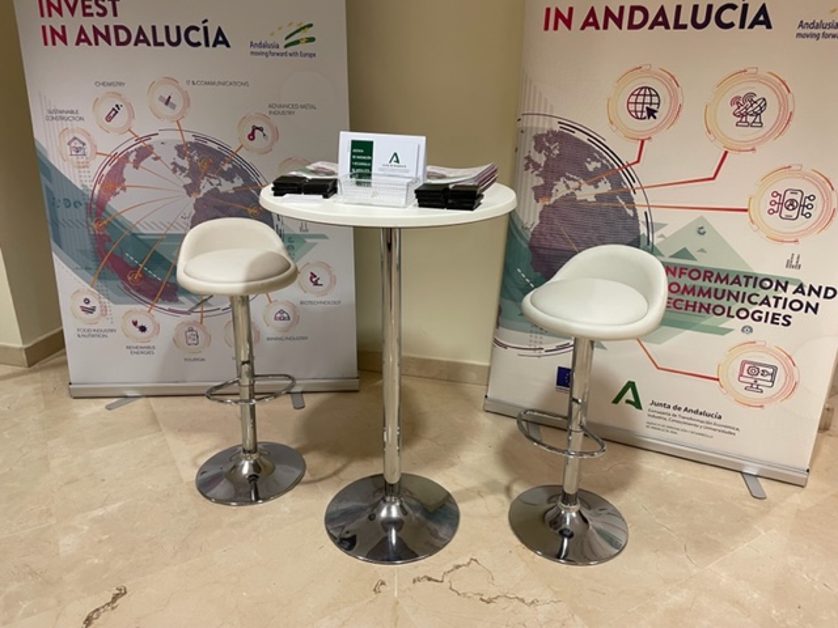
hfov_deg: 67.3
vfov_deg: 53.1
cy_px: 314
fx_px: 629
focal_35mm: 26
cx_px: 419
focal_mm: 4.2
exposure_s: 1/50
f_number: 1.6
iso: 80
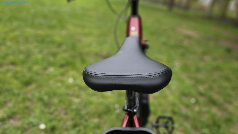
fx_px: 164
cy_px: 76
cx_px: 119
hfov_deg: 71.9
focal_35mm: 26
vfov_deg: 44.3
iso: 64
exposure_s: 1/719
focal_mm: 5.4
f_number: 1.8
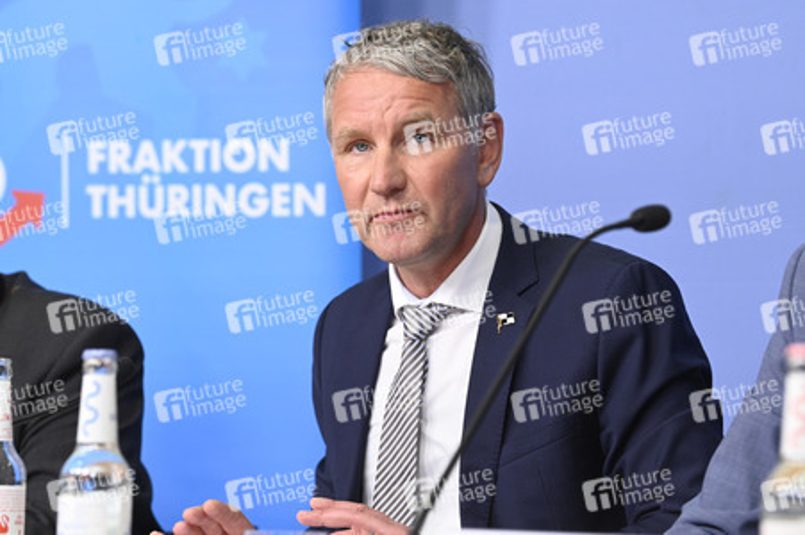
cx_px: 402
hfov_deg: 13.7
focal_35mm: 150
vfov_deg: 9.1
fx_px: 3352
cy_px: 268
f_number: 5.6
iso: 3200
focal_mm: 150
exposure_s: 1/400
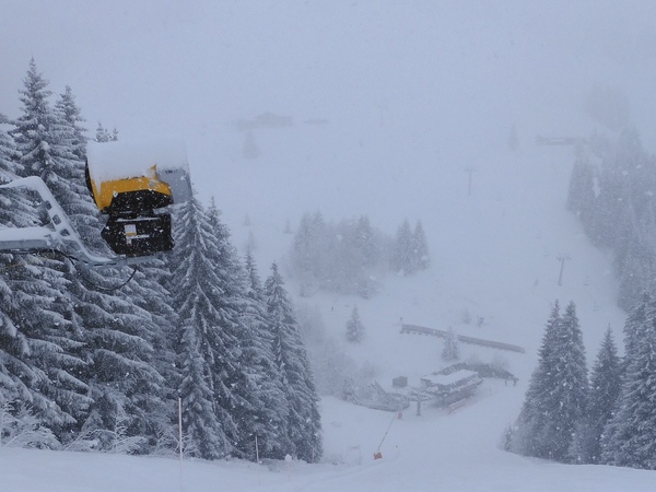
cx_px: 414
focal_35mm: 38
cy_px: 333
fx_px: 720
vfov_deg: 37.3
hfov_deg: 48.5
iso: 100
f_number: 3.4
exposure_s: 1/2000
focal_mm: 4.3
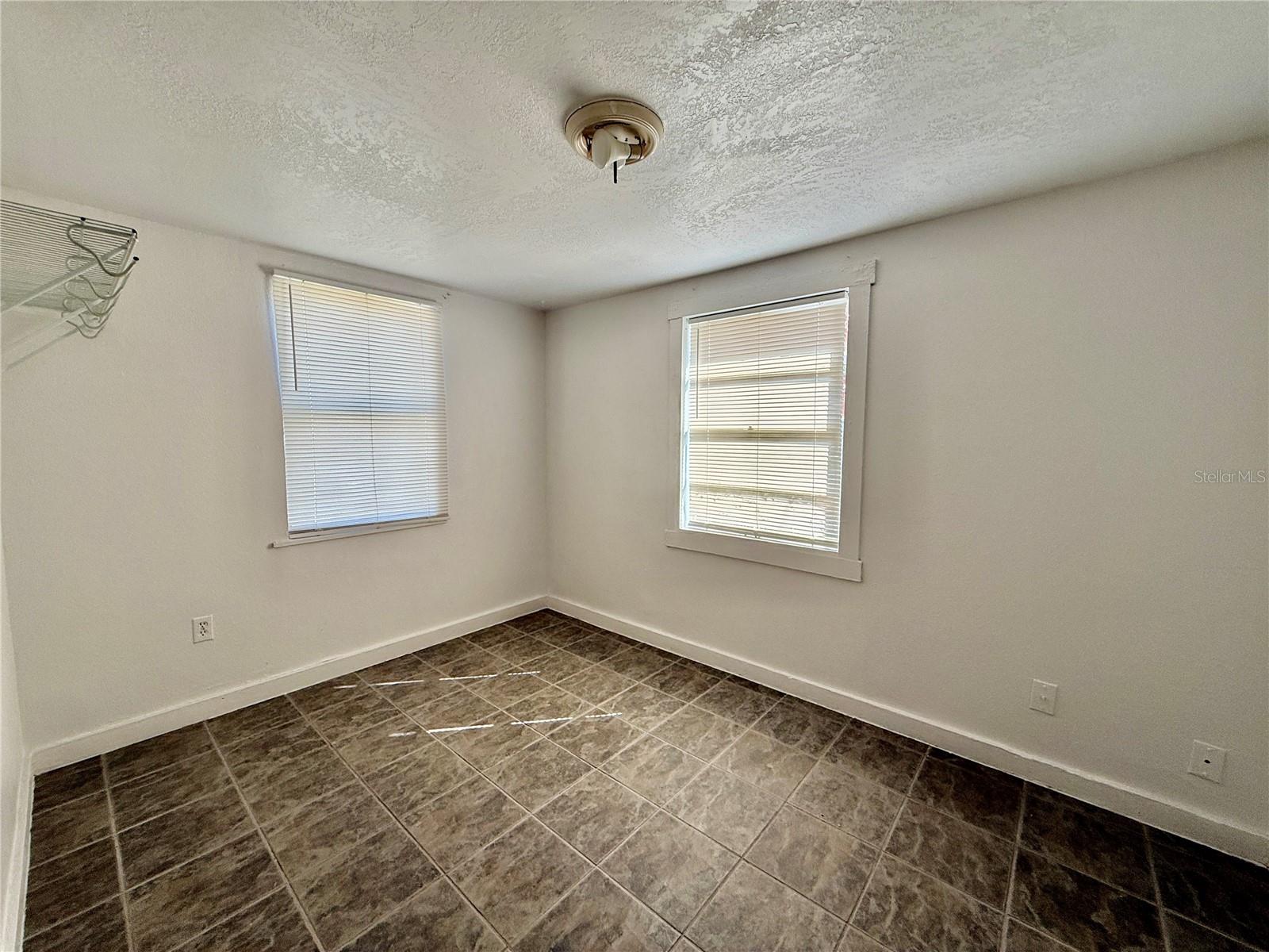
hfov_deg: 102.1
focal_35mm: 14
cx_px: 634
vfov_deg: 85.7
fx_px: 513
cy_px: 476
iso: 64
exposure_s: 1/284
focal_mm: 2.22
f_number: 2.2
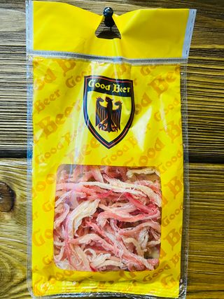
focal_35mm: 26
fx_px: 224
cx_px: 112
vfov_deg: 67.3
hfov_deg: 53.0
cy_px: 150
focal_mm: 5.7
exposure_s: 1/50
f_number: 1.5
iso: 160
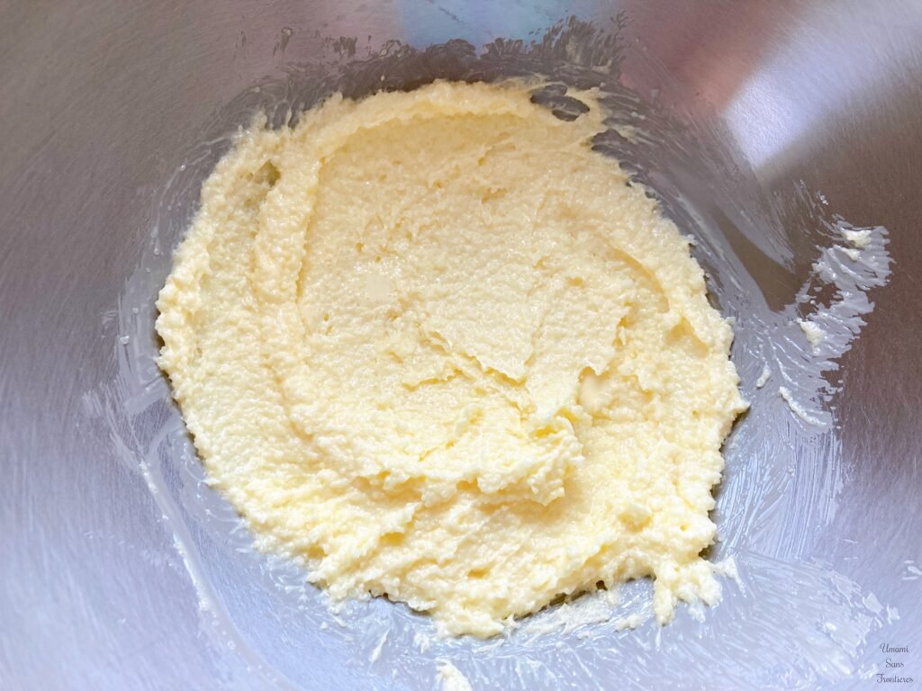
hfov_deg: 63.4
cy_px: 346
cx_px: 461
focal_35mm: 28
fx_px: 746
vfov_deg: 49.7
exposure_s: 1/100
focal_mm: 3.99
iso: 80
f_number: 1.8
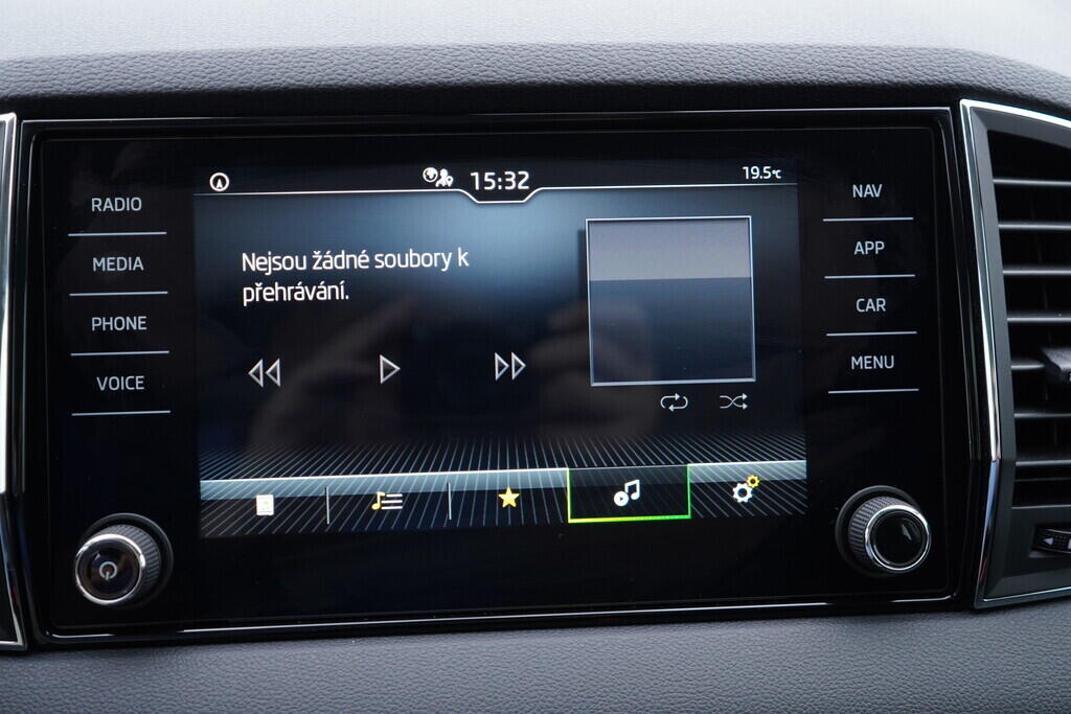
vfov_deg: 36.9
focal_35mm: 36
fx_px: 1071
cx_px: 536
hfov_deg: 53.1
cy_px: 357
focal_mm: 24
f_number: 2.8
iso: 250
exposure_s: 1/40
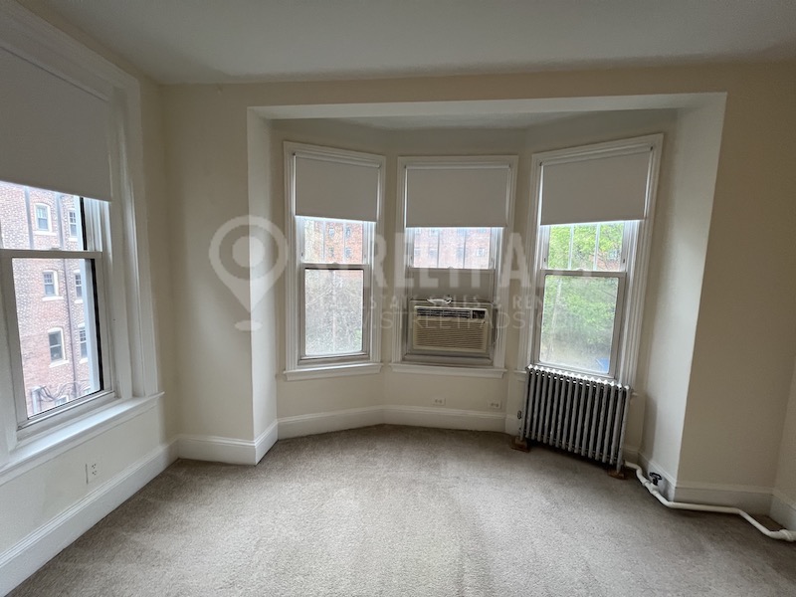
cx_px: 398
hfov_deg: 106.2
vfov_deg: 89.9
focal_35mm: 13
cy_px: 298
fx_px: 299
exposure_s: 1/120
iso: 200
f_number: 1.8
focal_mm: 1.57
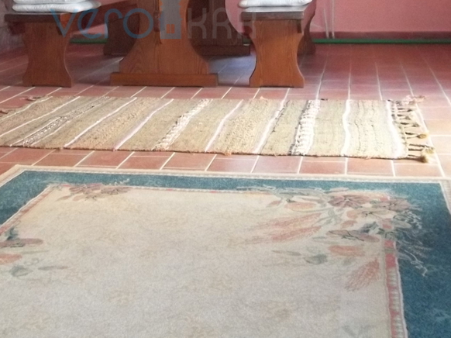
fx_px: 860
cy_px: 5
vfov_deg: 21.5
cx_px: 153
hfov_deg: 29.2
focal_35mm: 66
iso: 250
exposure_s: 1/40
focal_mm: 5.7
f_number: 2.9
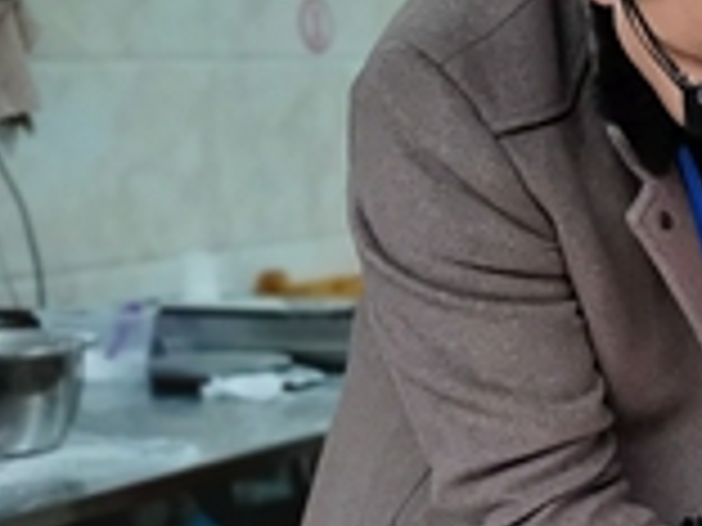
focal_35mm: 107
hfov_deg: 15.9
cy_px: 535
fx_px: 2170
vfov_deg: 13.6
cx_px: 1220
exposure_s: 1/100
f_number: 2.4
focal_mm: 4.75
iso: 320
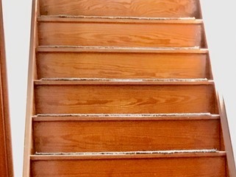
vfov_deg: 14.2
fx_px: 674
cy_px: 242
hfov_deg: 19.2
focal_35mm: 99
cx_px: 247
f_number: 2.4
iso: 200
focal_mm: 3.3
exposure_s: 1/30
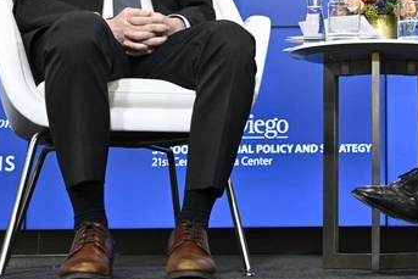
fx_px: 1127
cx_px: 408
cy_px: -19
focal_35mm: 97
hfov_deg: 20.4
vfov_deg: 13.9
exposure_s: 1/160
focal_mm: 37
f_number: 5.6
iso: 2000
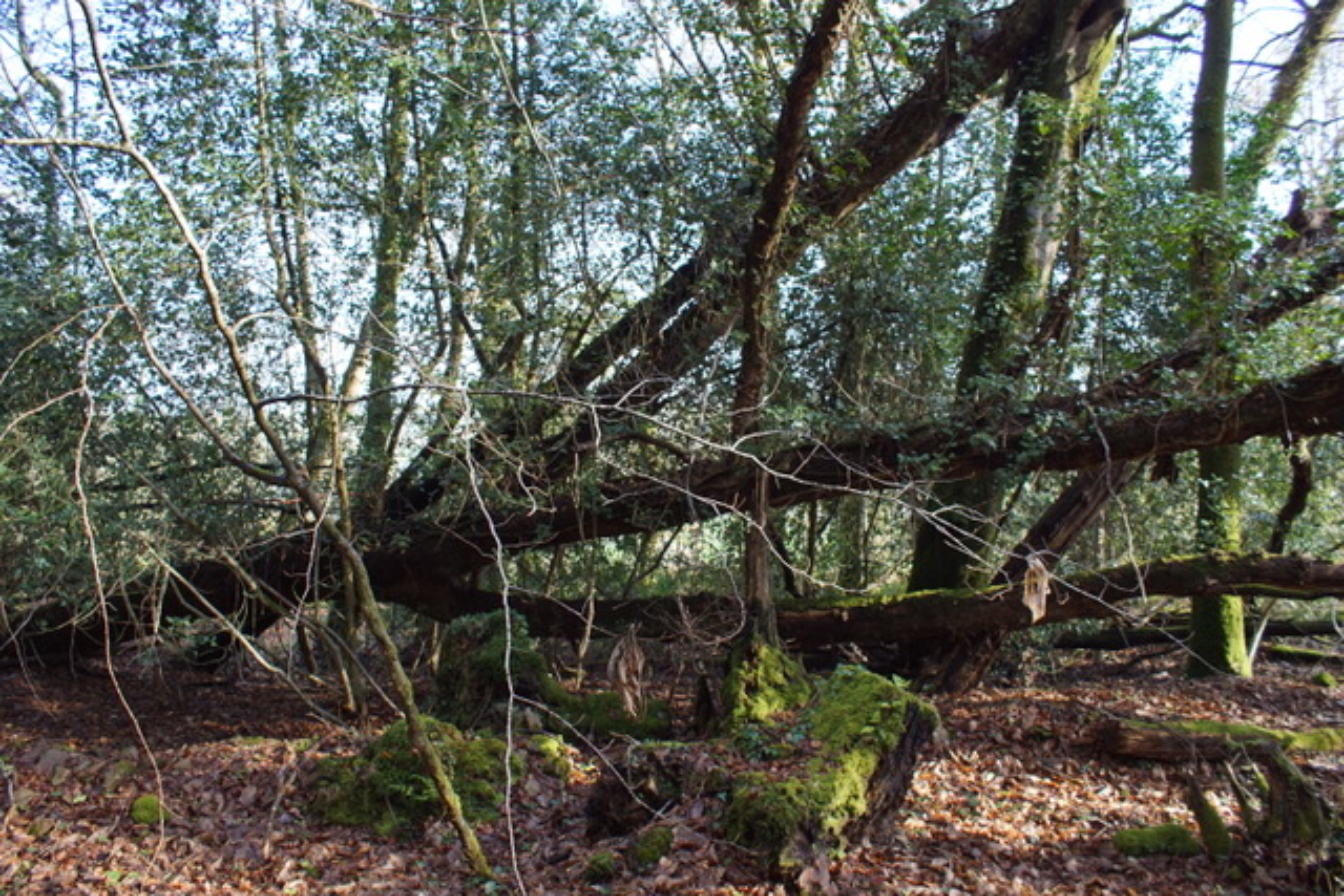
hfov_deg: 67.4
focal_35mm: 27
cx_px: 672
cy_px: 448
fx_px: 1008
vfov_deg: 48.0
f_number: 4
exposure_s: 1/160
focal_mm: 18
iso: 320
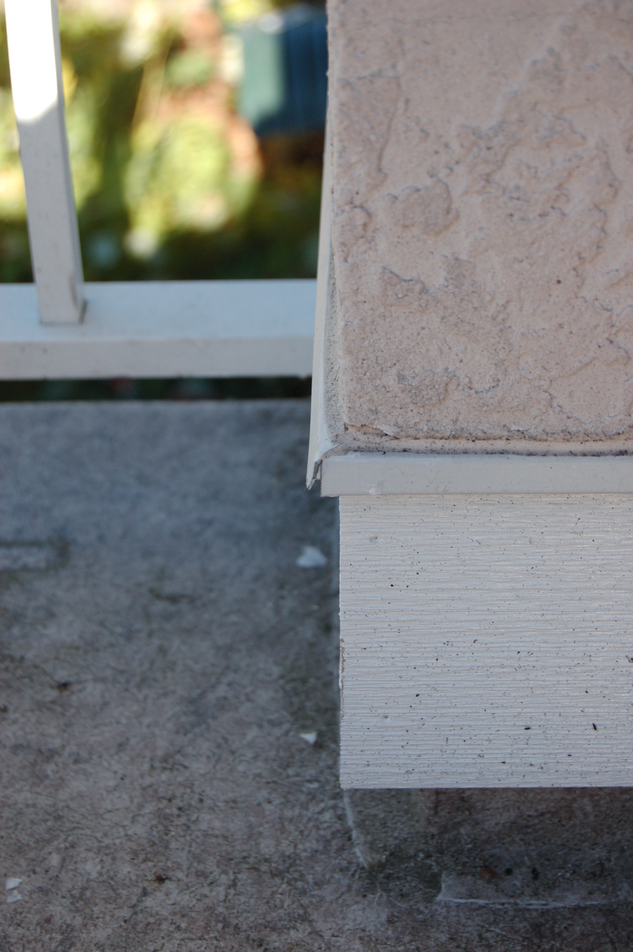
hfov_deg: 16.5
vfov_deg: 24.6
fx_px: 2180
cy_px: 476
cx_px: 316
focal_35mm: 82
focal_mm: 55
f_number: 5.6
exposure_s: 1/400
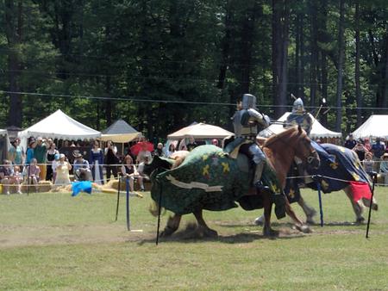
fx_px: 729
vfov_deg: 22.6
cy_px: 146
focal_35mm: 65
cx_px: 194
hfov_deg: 29.8
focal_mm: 11.8
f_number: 5
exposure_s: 1/320
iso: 100
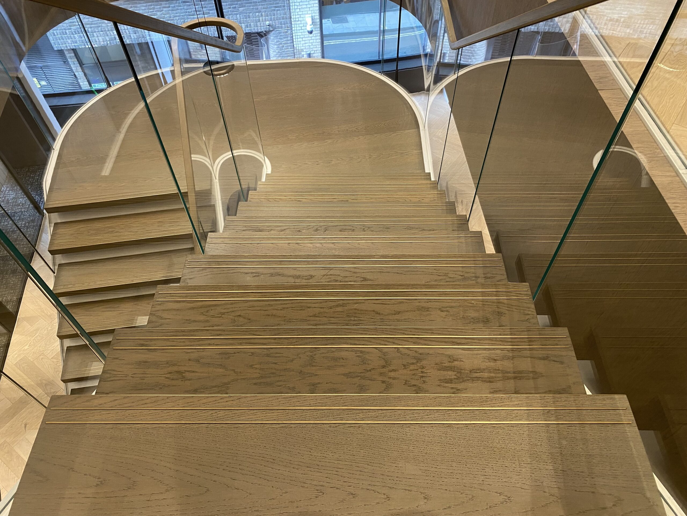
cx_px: 344
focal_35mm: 26
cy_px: 258
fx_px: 516
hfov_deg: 67.3
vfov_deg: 53.1
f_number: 1.8
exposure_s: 1/50
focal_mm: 4.25
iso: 125
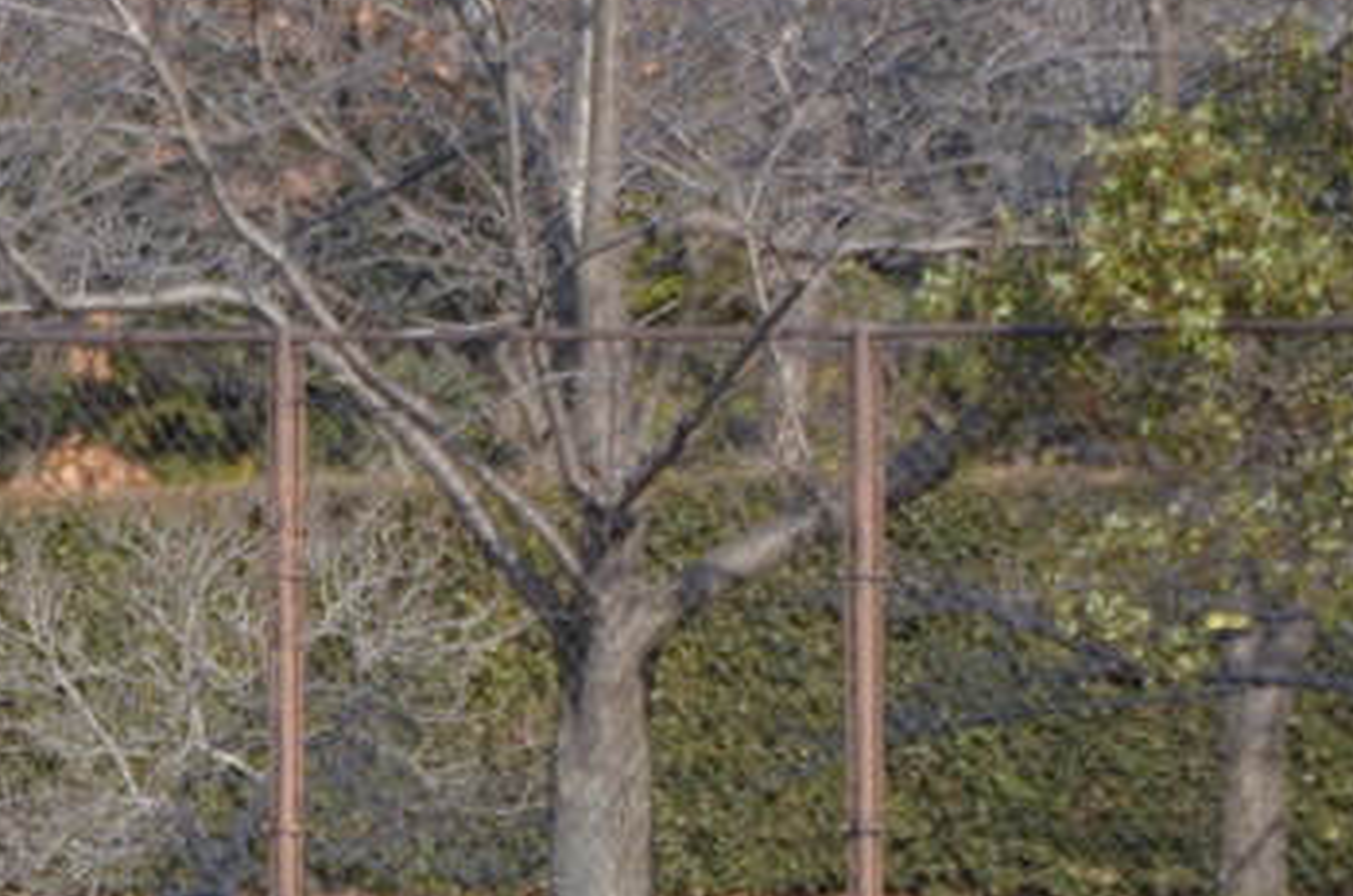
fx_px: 32961
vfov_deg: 1.6
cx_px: 124
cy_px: 1005
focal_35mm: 879
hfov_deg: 2.4
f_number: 5.6
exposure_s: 1/500
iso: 200
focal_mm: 200
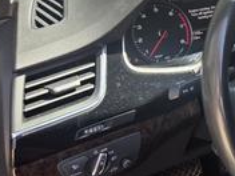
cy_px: 69
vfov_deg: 22.2
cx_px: 295
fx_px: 448
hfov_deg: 25.7
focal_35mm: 66
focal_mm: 5.4
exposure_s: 1/180
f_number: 1.8
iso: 32
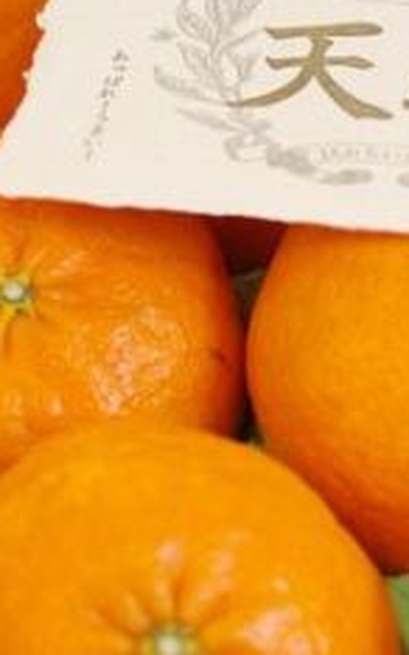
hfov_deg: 6.3
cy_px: 334
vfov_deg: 10.0
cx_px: 423
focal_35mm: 209
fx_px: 3732
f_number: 3.2
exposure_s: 1/200
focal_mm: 50
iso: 800
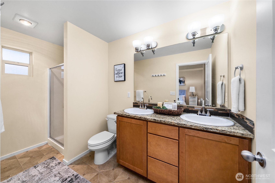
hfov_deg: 112.6
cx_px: 138
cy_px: 92
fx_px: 92
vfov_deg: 90.0
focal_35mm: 12
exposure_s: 1/60
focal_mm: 12
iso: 125
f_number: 6.3
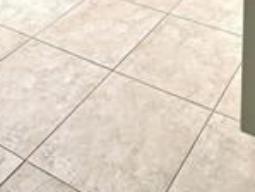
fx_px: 442
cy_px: -187
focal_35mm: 60
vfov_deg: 17.7
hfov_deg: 31.5
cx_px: 193
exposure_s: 1/120
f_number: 2.2
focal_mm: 2.22
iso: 50
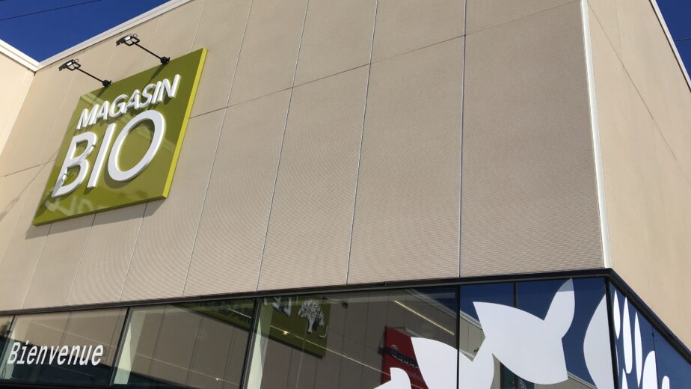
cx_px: 312
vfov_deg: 33.3
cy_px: 116
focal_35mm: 35
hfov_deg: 56.5
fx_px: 641
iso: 25
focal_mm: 4.15
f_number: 2.2
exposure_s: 1/2747
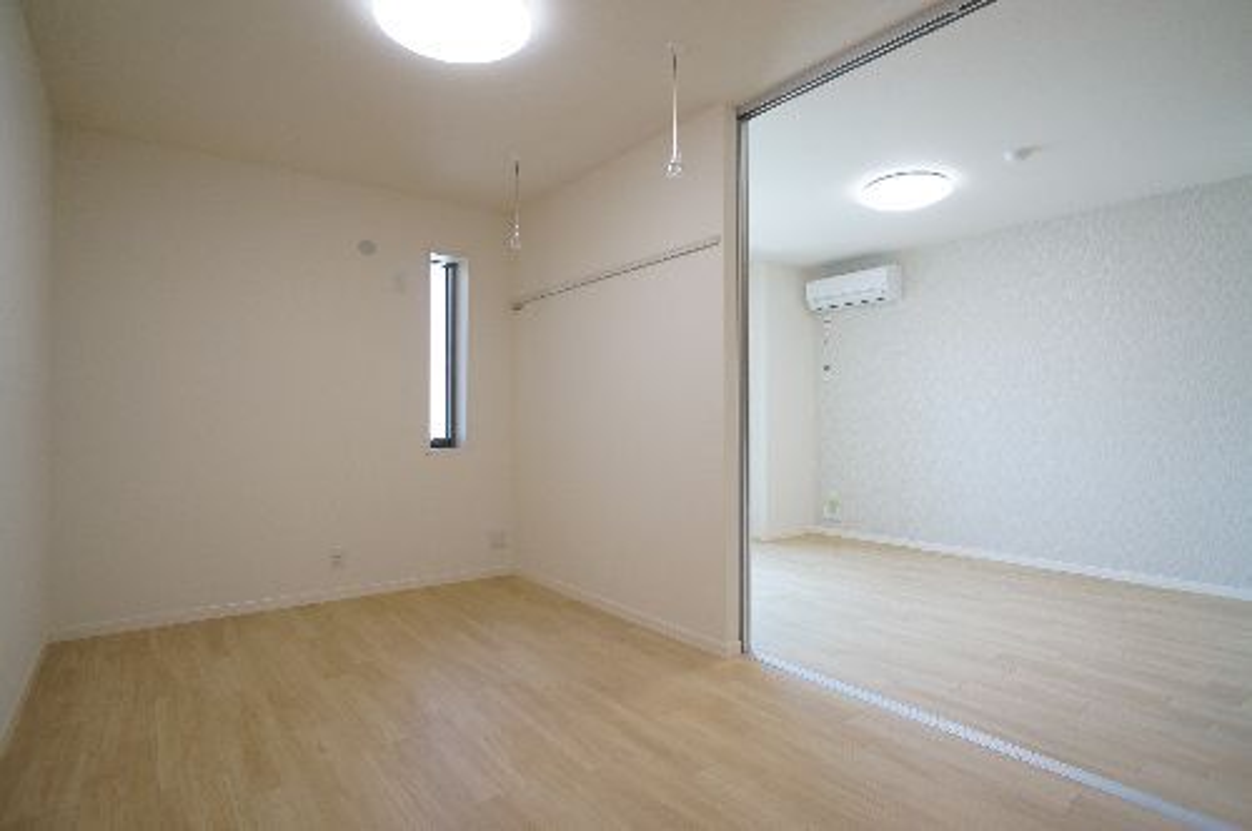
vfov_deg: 53.0
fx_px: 834
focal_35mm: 24
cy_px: 416
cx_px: 626
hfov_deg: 73.8
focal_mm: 16
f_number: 4
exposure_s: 1/60
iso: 320
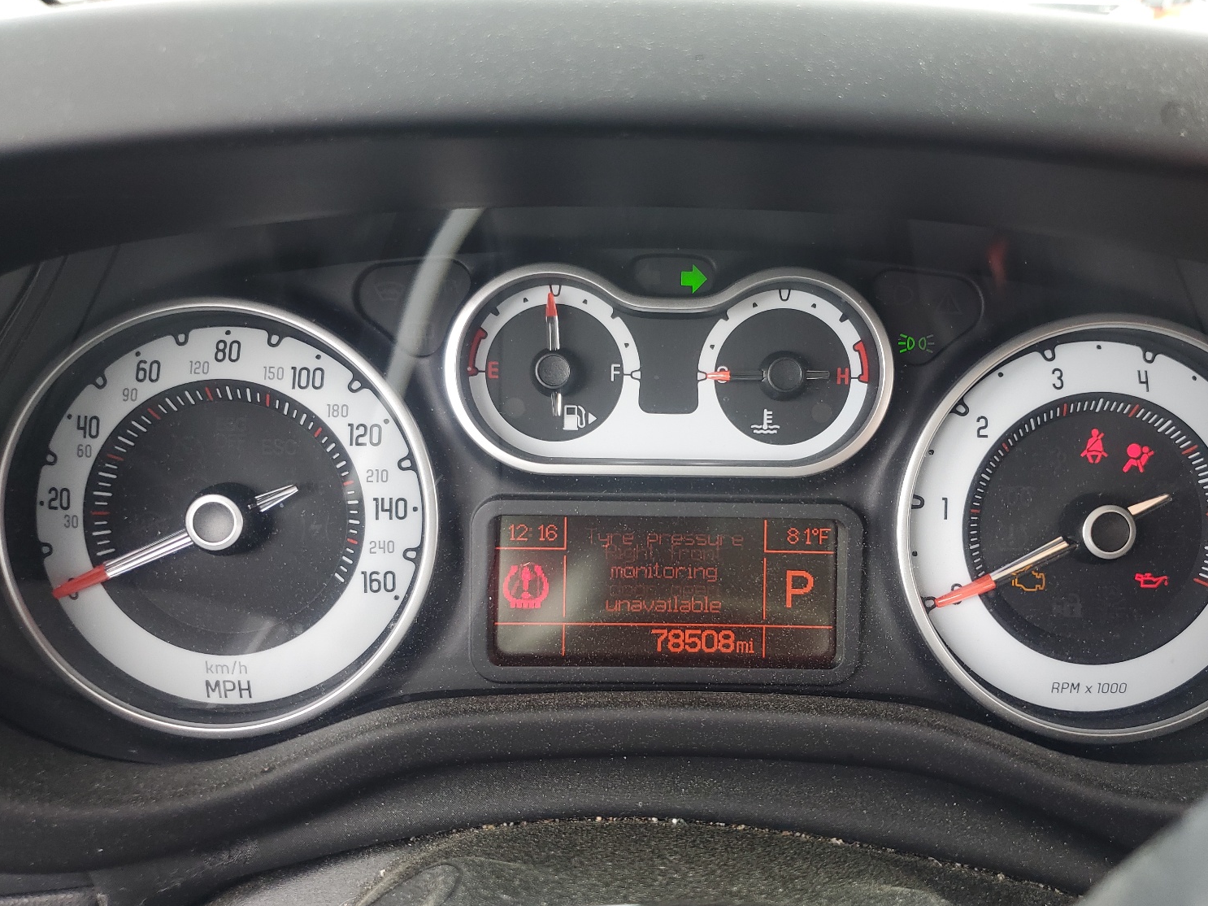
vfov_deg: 49.7
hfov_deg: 63.4
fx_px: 977
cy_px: 477
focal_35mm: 28
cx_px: 646
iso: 50
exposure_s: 1/125
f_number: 1.5
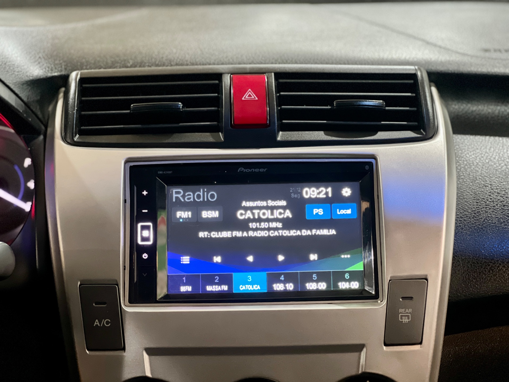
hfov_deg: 25.3
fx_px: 1132
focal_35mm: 77
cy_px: 191
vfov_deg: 19.1
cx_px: 254
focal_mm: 9
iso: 640
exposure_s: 1/15
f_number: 2.8
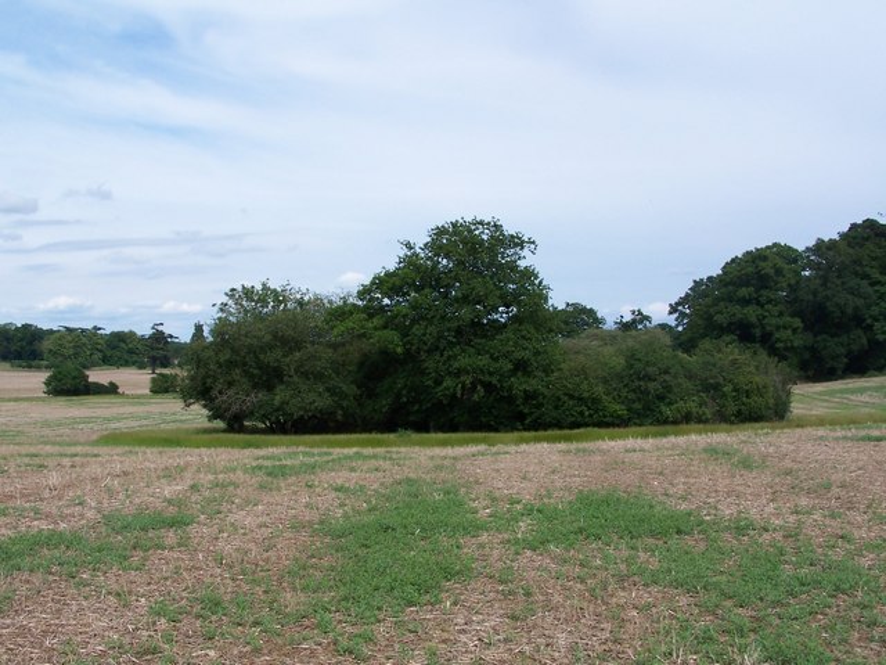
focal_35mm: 48
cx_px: 443
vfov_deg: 30.3
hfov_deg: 39.7
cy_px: 332
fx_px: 1229
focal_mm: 8
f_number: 5.6
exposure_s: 1/350
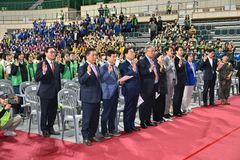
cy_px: 80
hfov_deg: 41.1
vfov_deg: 28.1
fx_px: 320
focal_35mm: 48
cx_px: 120
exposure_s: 1/250
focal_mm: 48
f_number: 6.3
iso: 4000
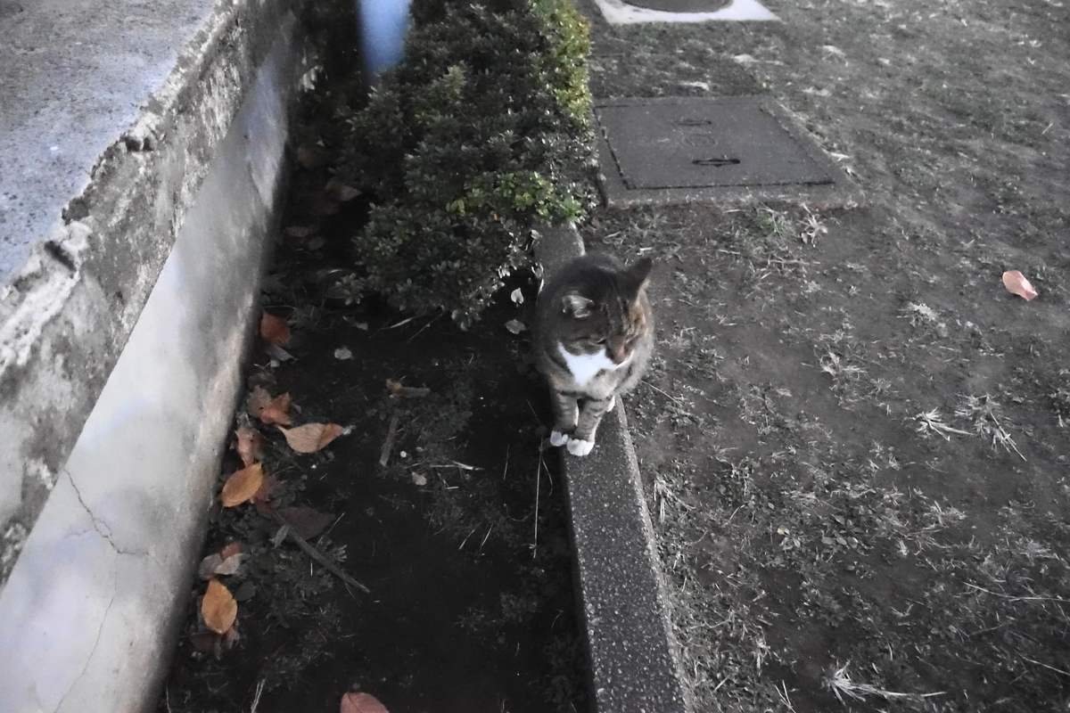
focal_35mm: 24
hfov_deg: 73.7
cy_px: 356
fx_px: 713
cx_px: 535
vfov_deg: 53.1
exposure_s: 1/4
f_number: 1.8
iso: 16000
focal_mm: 8.8
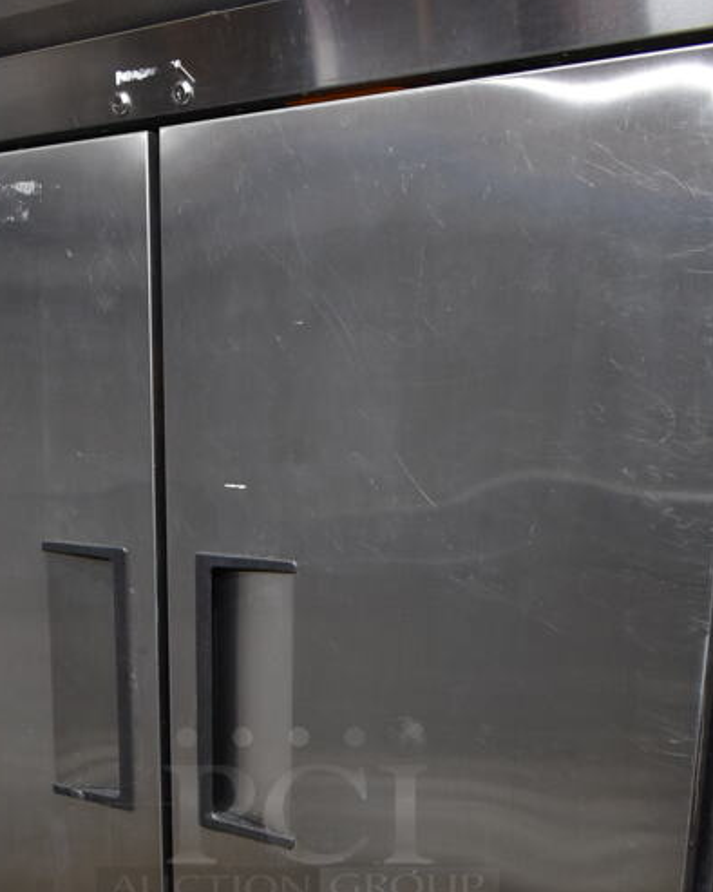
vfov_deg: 36.9
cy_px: 811
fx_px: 1241
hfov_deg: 32.0
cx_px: 299
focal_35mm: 47
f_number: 3.5
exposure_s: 1/30
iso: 1000
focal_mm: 18
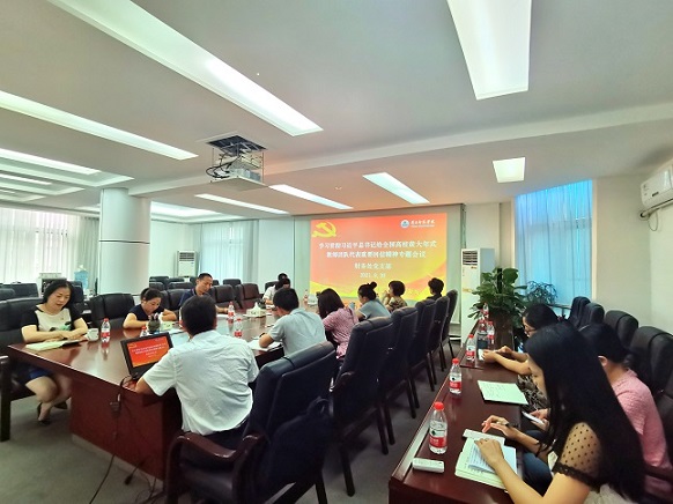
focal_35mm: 17
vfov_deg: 74.7
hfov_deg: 91.1
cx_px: 336
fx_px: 330
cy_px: 252
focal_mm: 2.26
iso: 250
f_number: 2.2
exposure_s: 1/50
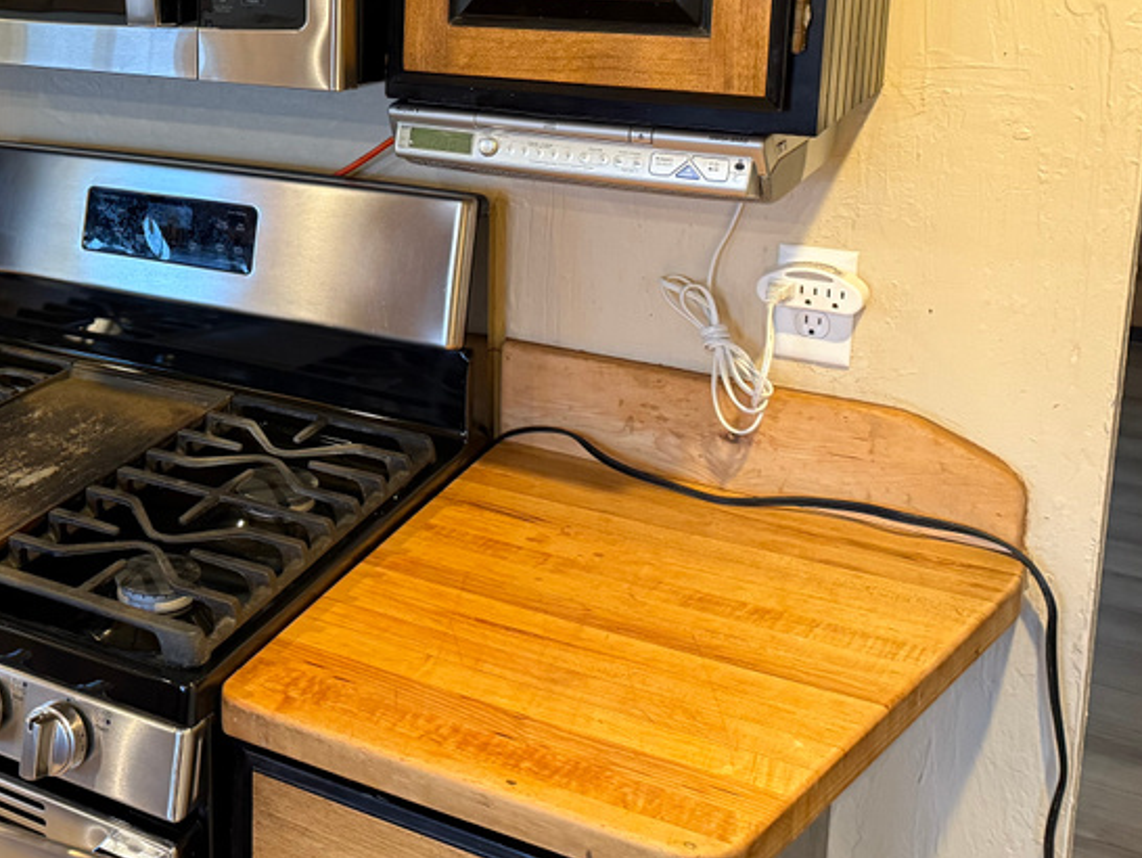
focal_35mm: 45
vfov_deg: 31.3
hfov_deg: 39.5
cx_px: 151
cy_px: 159
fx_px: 1485
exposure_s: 1/60
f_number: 1.78
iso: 500
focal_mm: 6.76
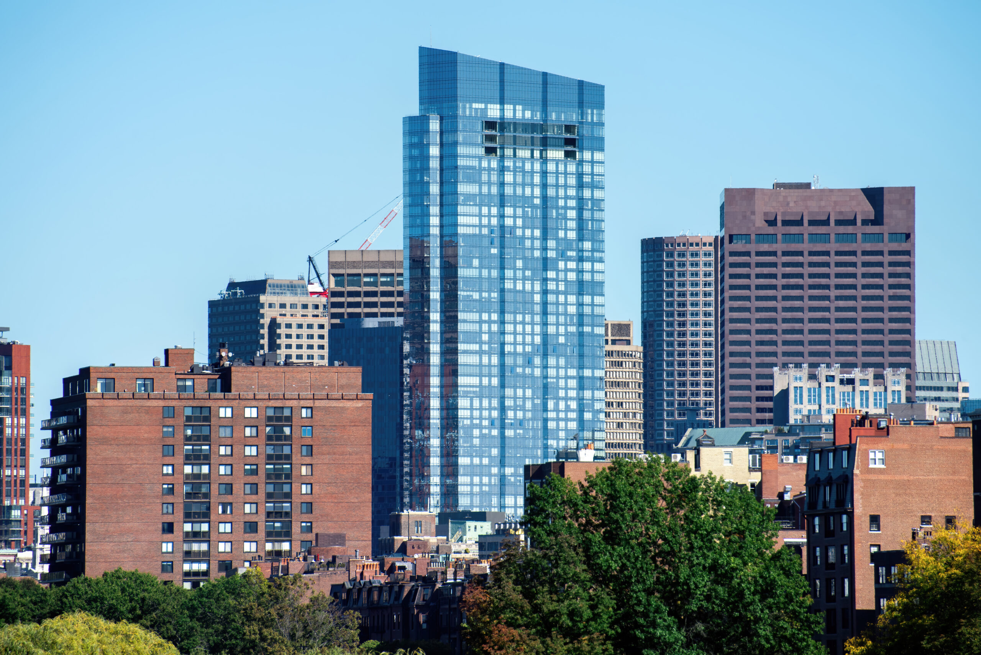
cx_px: 490
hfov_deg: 6.9
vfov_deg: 4.6
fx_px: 8178
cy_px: 328
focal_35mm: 300
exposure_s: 1/500
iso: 160
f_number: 8
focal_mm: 300
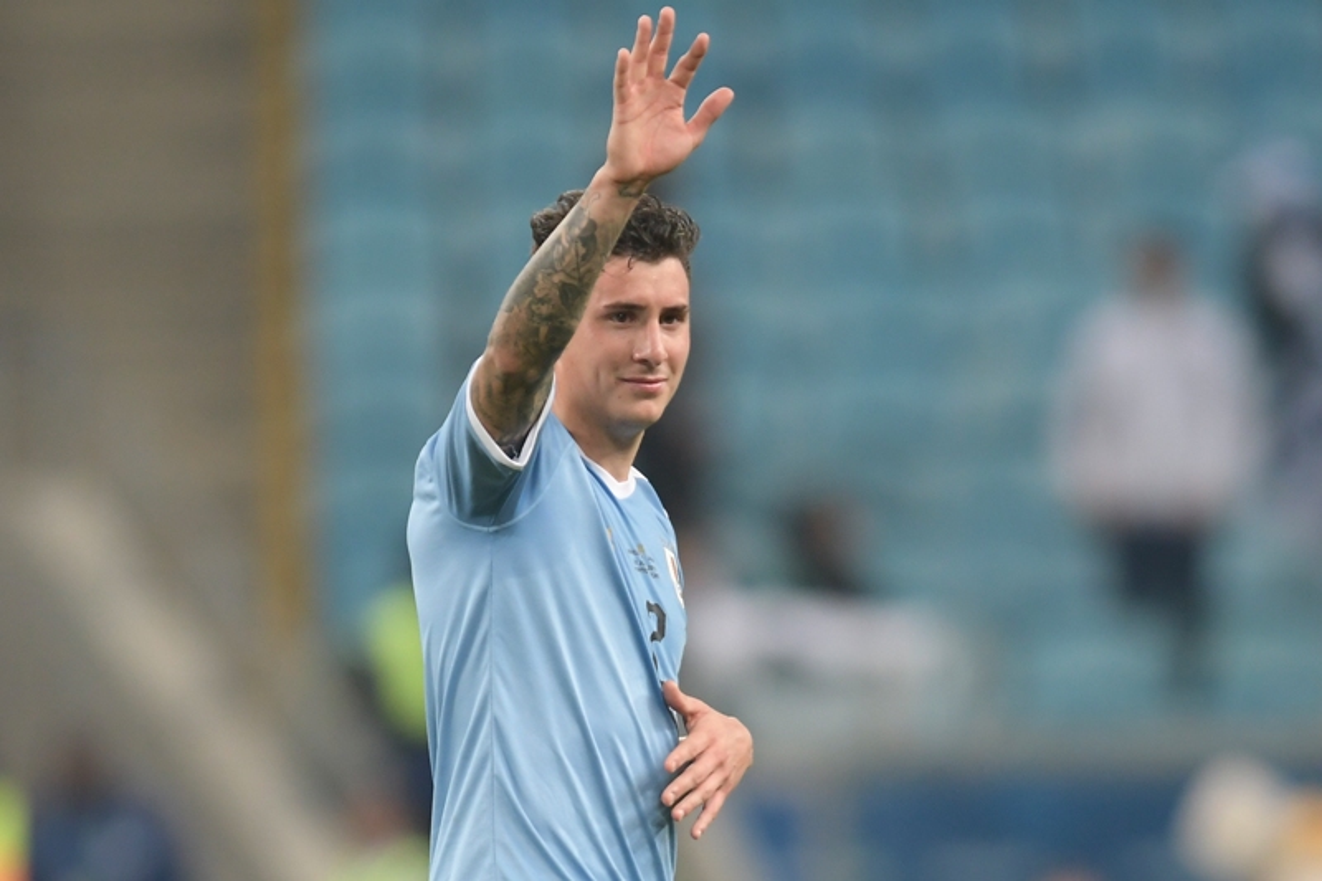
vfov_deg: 2.3
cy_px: 440
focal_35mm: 600
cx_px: 661
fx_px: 22027
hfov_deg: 3.4
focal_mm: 400
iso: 1250
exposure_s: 1/640
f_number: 3.2
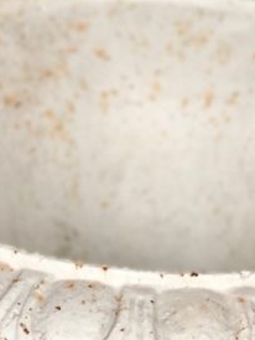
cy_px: 442
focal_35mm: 194
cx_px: 160
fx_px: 1903
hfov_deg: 7.7
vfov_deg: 10.0
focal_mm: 6
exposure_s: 1/33
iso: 80
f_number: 2.4
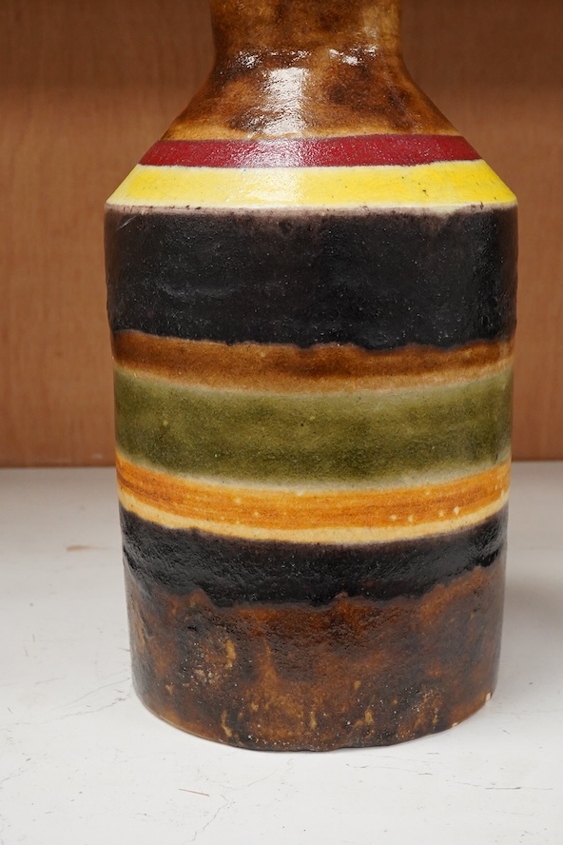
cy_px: 316
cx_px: 318
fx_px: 1337
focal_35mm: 57
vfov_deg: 34.9
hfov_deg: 23.8
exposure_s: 1/160
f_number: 10
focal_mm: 30
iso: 2500
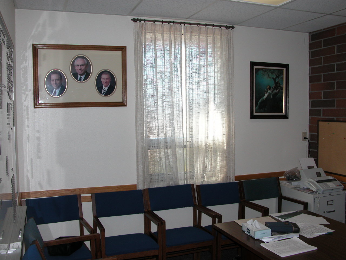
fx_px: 350
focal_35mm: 35
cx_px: 173
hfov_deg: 52.6
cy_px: 130
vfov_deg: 40.7
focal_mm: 8.9
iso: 100
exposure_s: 1/102
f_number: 4
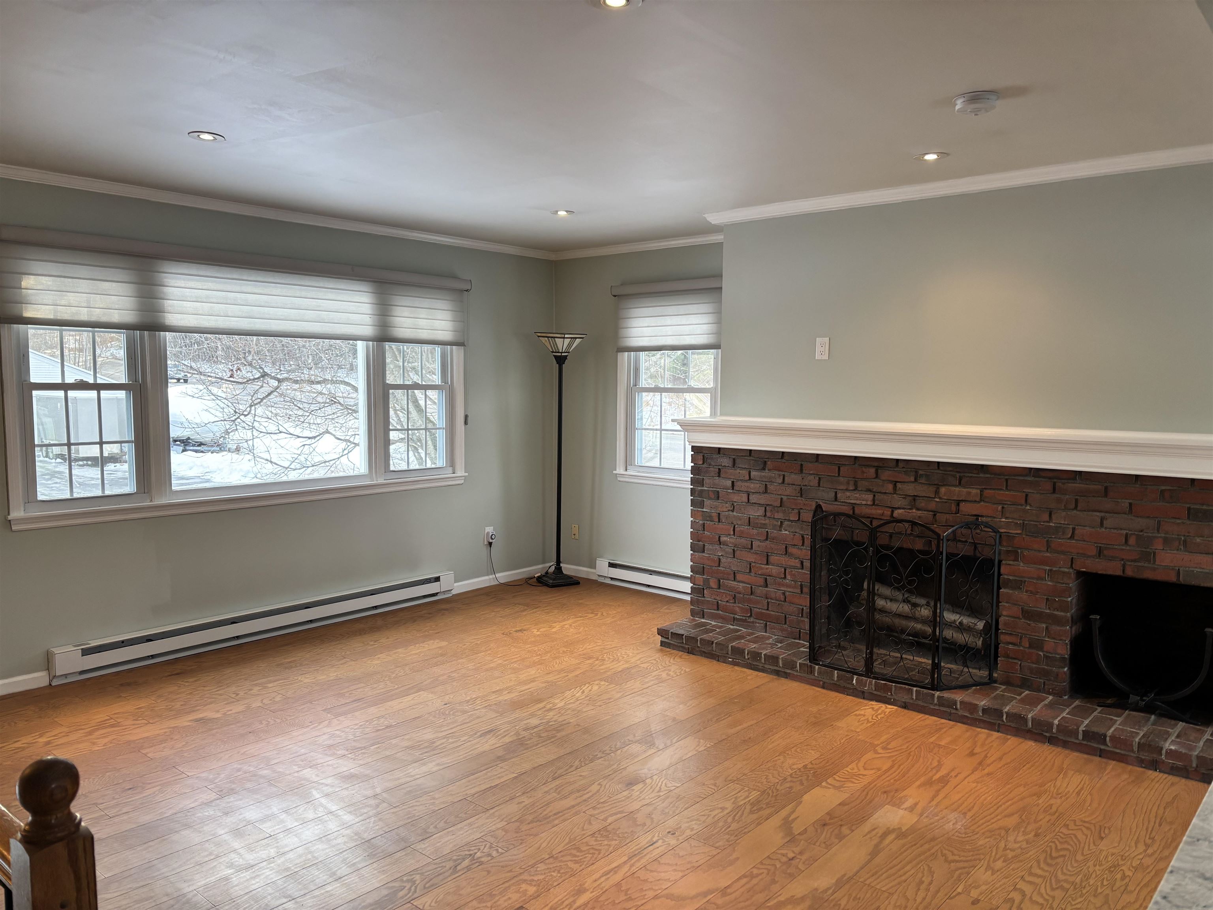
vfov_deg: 53.1
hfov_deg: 67.3
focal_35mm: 26
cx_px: 606
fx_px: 911
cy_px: 455
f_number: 1.6
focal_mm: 5.96
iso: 100
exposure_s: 1/120
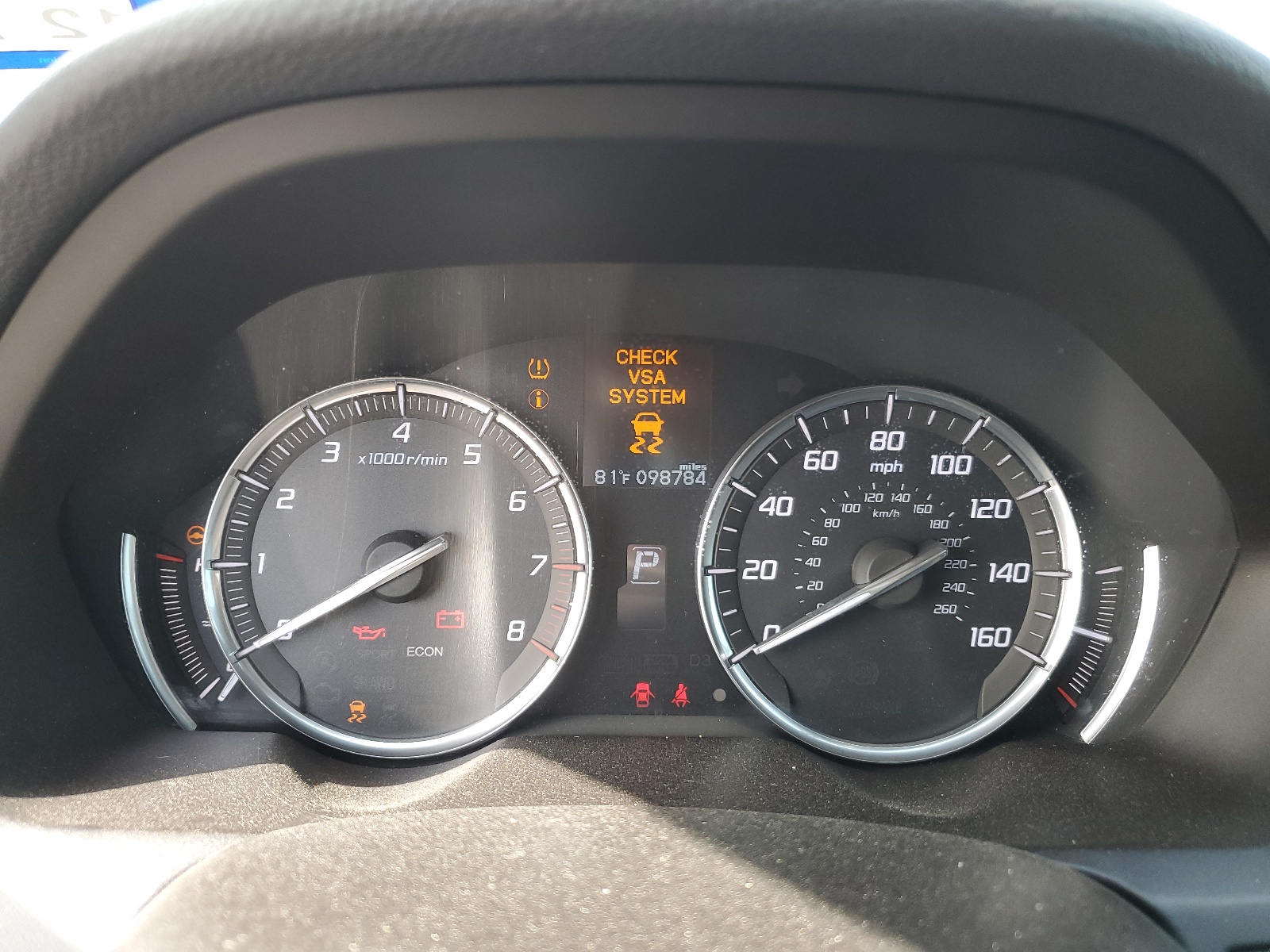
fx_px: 954
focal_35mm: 26
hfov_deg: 67.3
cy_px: 476
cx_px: 635
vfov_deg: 53.1
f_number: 1.5
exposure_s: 1/120
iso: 77
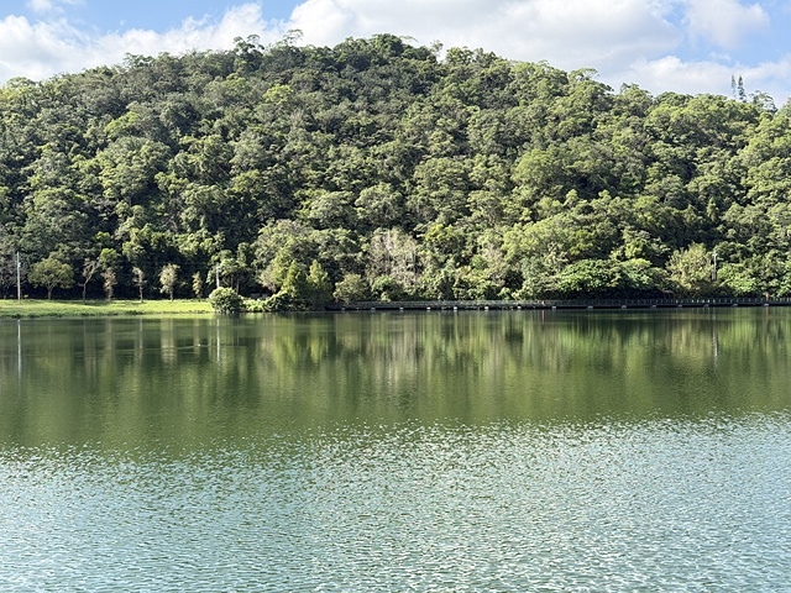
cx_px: 396
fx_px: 1097
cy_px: 296
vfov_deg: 30.3
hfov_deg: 39.7
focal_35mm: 48
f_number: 1.78
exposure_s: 1/1307
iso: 100
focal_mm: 6.76
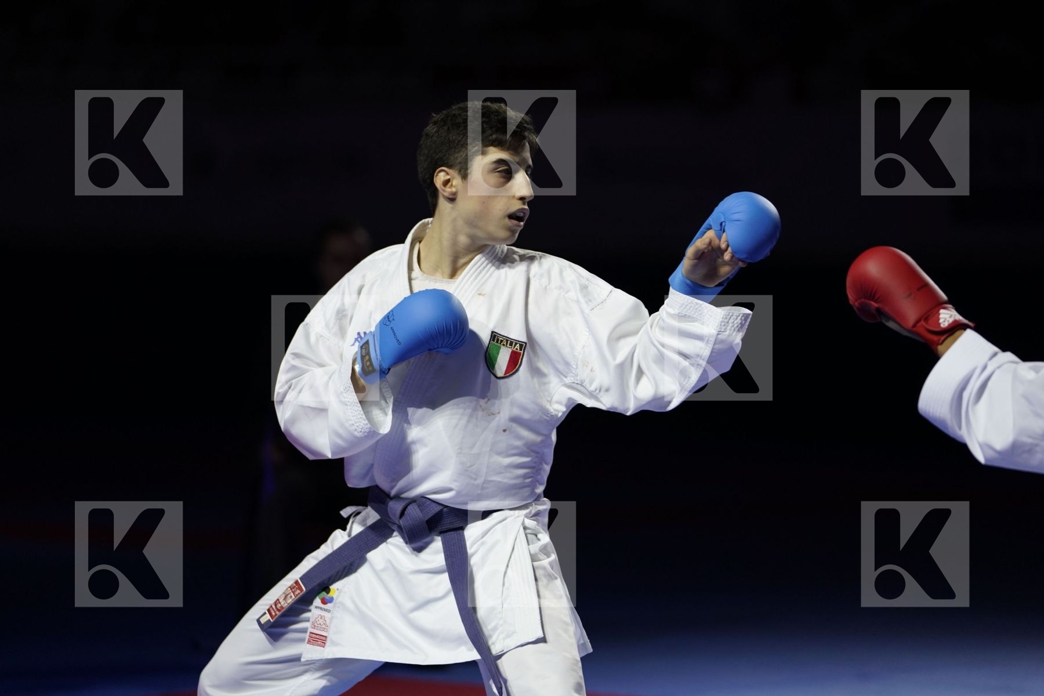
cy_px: 348
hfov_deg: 13.3
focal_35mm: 154
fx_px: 4466
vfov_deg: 8.9
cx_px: 522
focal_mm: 154
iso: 1250
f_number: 2.8
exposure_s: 1/1000
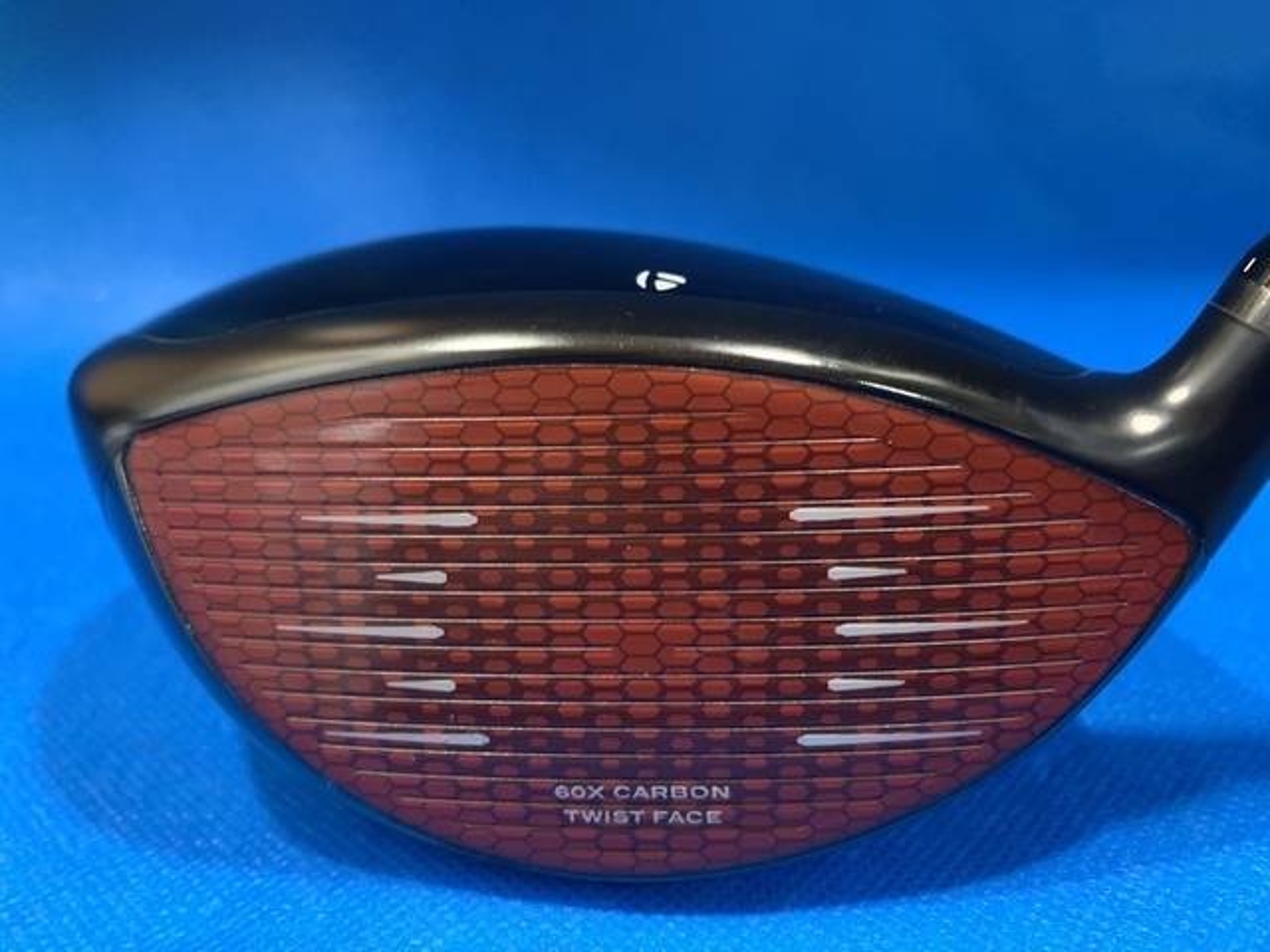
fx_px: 954
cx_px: 635
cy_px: 476
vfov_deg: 53.1
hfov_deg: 67.3
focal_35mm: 26
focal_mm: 4.25
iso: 400
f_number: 1.8
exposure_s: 1/40
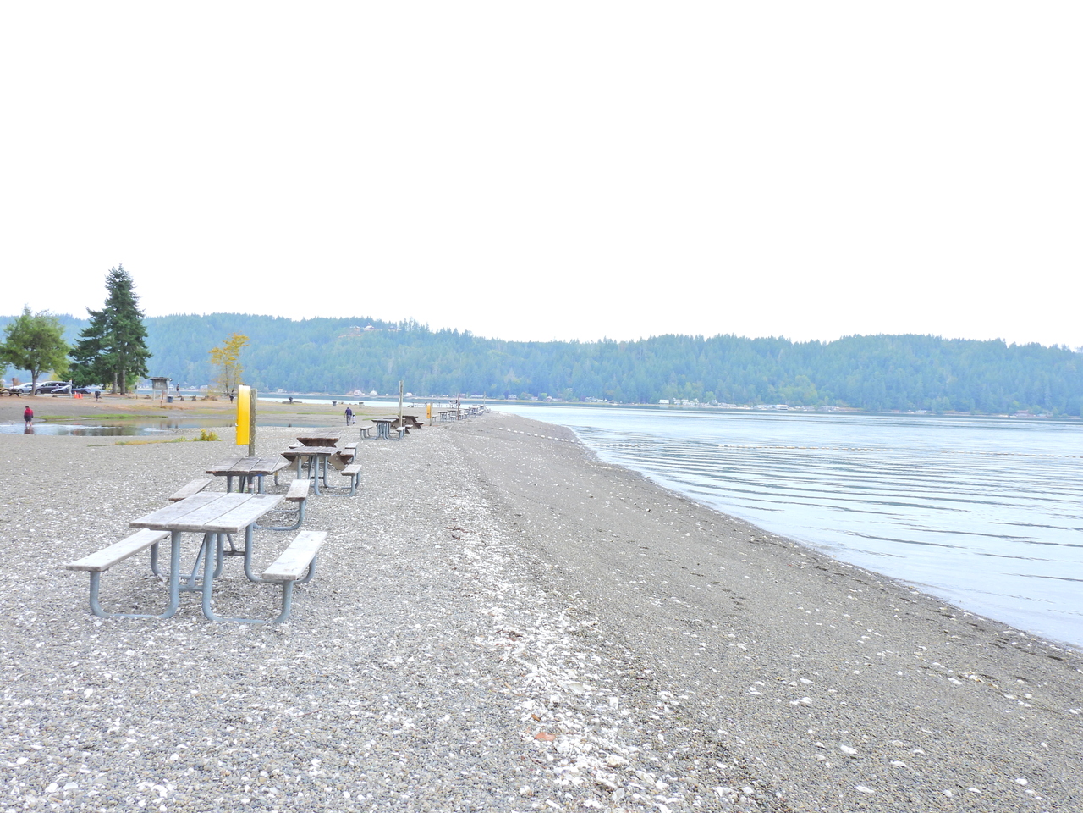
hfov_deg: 52.6
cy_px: 406
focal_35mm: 35
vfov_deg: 40.7
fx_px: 1095
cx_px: 542
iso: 100
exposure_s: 1/50
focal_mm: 6.2
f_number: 8
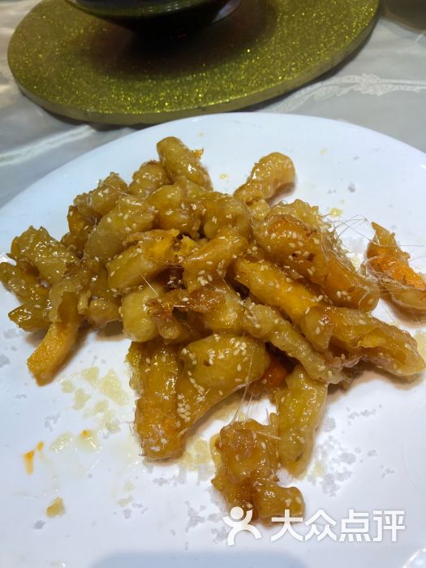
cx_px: 213
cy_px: 284
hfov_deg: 49.7
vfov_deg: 63.4
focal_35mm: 28
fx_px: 459
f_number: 1.8
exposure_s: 1/33
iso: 25
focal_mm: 4
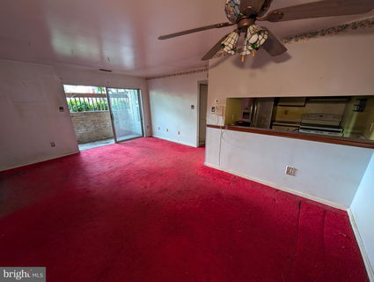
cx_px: 187
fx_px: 130
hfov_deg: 110.5
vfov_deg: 94.6
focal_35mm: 12
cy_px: 141
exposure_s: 1/26
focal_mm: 2.23
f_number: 1.95
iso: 163
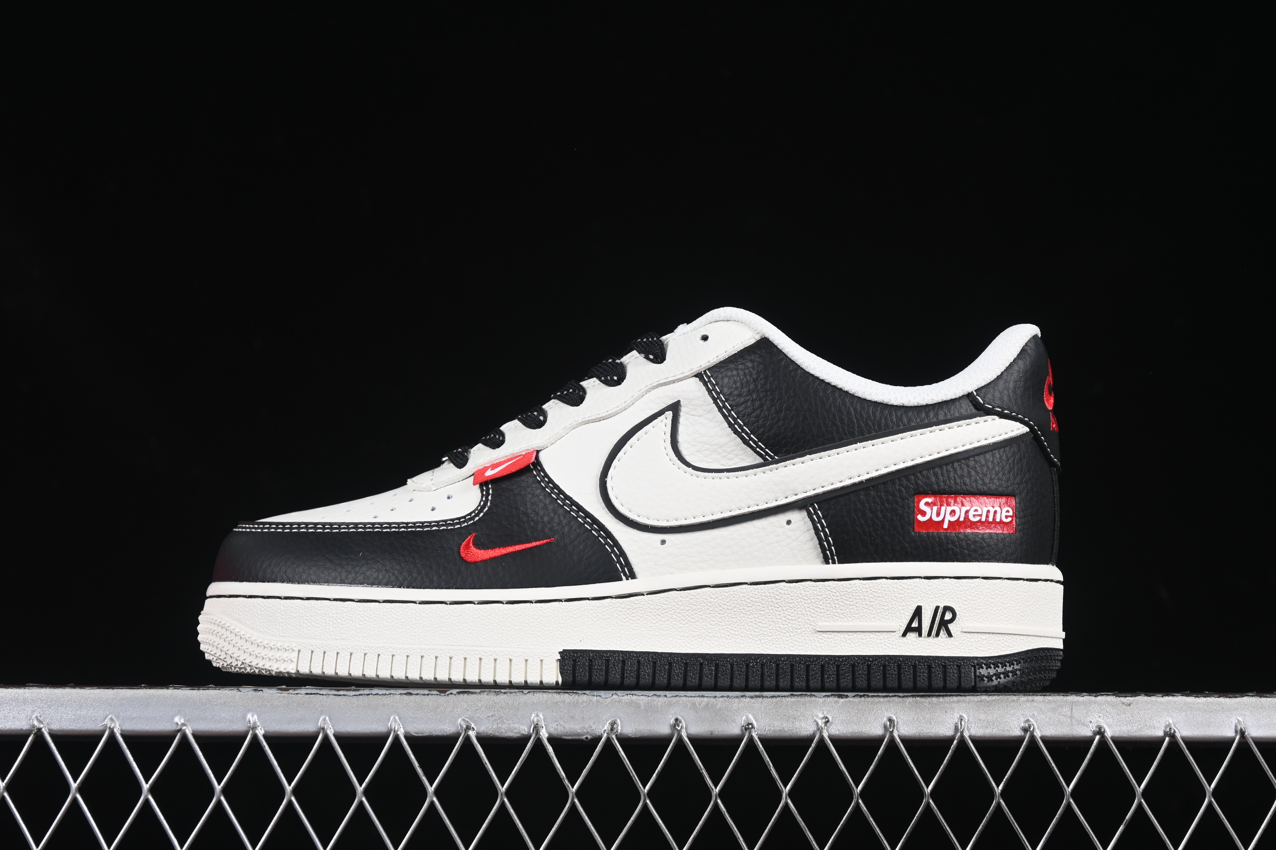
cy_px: 425
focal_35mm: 75
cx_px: 638
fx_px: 2658
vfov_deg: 18.2
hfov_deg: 27.0
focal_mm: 50
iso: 160
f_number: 7.1
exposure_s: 1/60
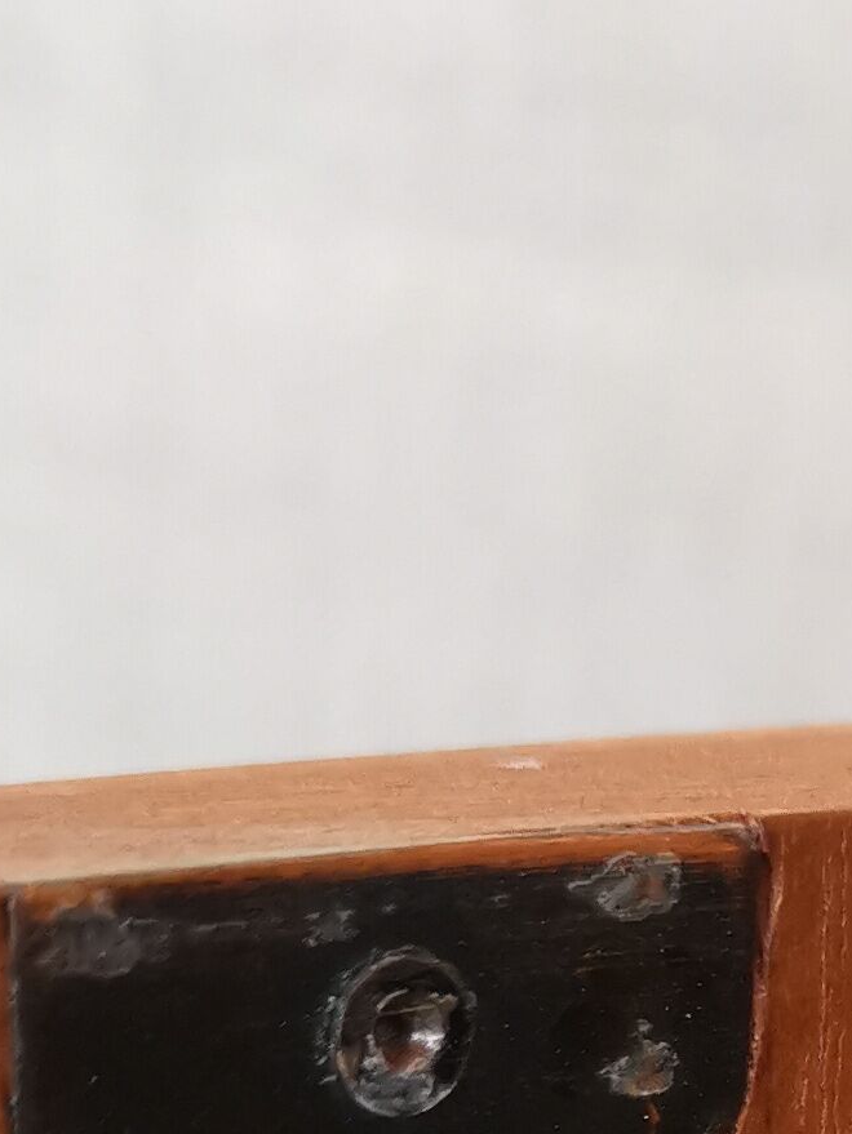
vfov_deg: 16.0
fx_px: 3673
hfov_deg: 13.2
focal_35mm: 112
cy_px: 1733
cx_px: 716
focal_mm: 5.58
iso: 400
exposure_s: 1/50
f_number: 1.8
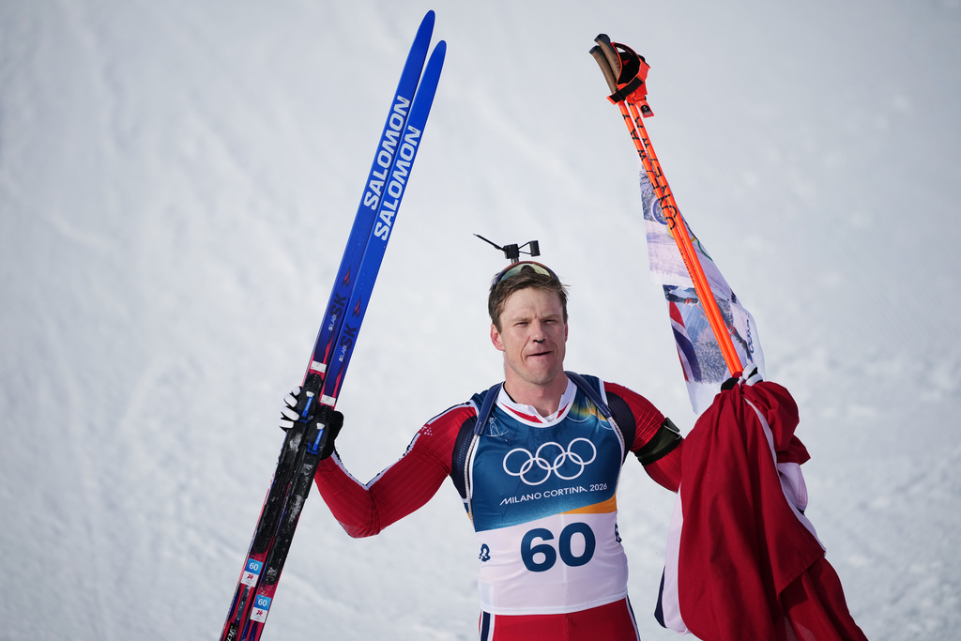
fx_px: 8009
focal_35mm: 300
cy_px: 320
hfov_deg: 6.9
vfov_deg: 4.6
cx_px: 480
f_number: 2.8
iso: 640
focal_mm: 300
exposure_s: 1/10000
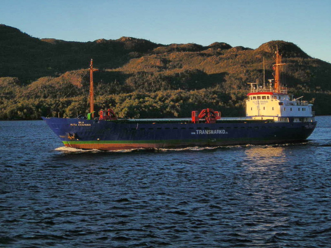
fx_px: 736
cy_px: 124
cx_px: 166
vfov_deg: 19.1
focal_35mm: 77
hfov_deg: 25.3
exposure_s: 1/354
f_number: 4.2
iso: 50
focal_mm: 12.7
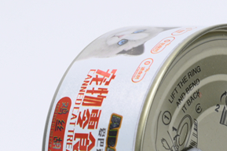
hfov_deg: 5.0
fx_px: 2614
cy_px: 211
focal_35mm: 415
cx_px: 178
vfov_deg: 3.3
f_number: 11
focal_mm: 120
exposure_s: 1/125
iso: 100
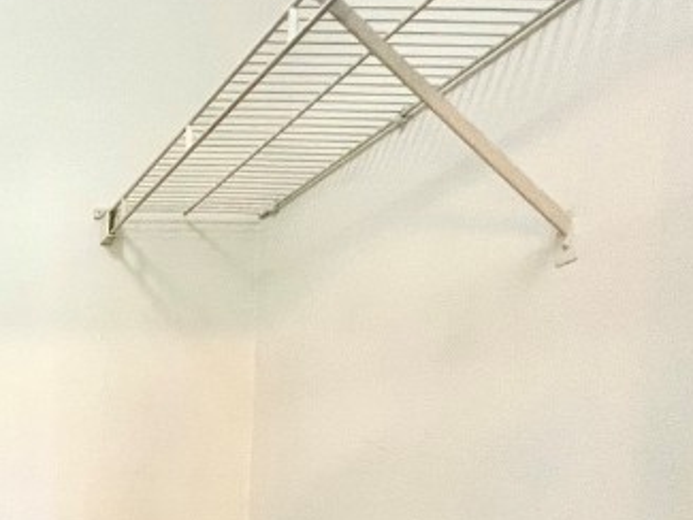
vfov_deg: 30.2
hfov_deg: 35.8
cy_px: 616
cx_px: -139
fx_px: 821
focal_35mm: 41
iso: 200
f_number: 1.8
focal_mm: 1.57
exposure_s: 1/60
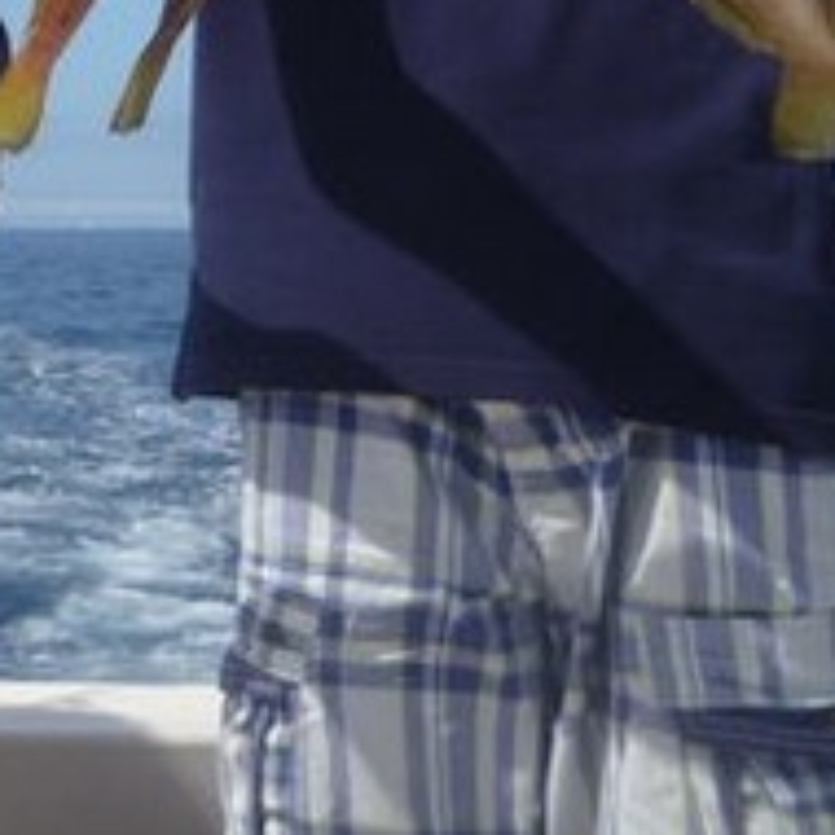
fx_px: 2238
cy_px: -189
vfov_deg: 19.8
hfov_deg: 19.6
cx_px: -215
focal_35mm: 82
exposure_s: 1/1000
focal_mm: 4.9
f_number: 3.3
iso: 100
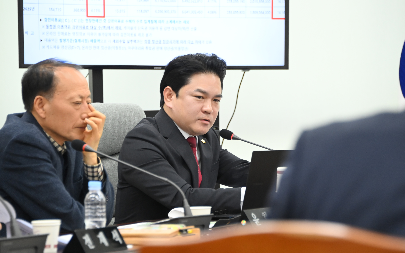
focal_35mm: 224
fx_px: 2472
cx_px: 232
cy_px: 133
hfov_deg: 9.4
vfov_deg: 5.9
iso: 3200
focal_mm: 190
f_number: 5.6
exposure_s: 1/160
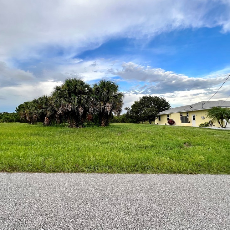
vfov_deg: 87.4
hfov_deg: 87.0
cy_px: 113
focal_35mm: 16
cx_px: 101
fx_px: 120
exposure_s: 1/217
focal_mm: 1.57
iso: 32
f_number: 1.8
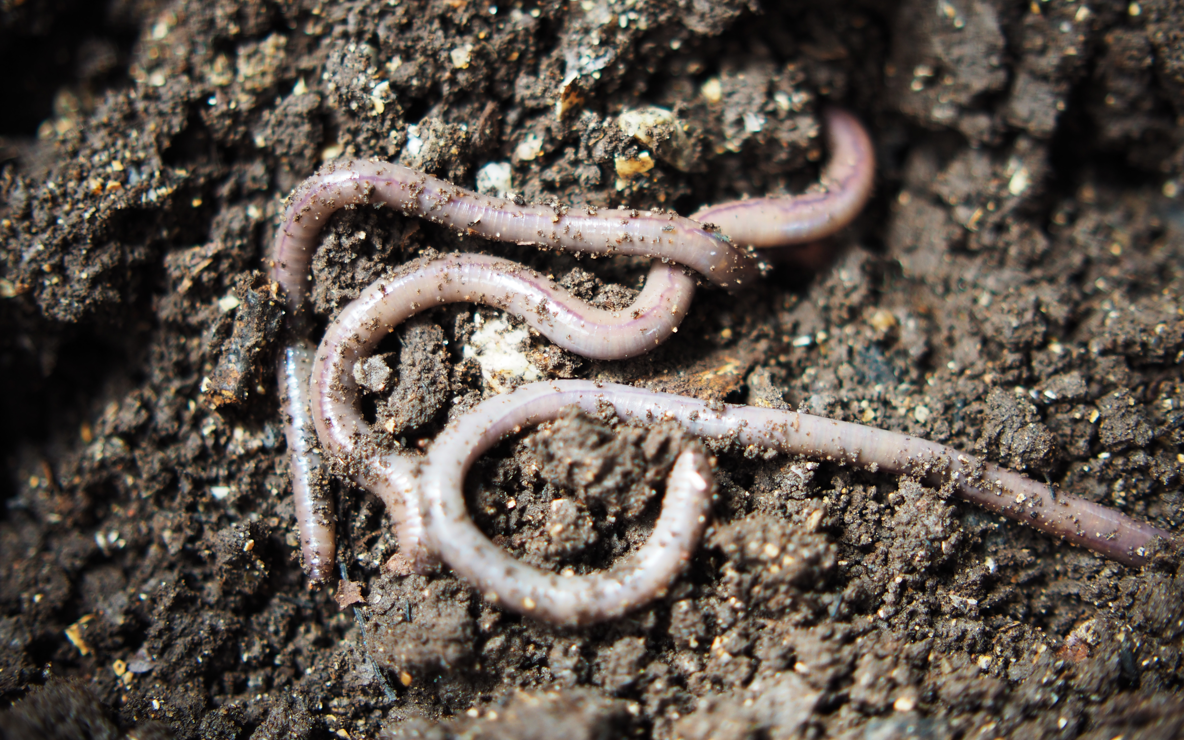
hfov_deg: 37.5
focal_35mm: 54
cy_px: 310
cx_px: 588
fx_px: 1742
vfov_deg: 24.0
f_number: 1.7
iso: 200
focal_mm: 25
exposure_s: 1/100
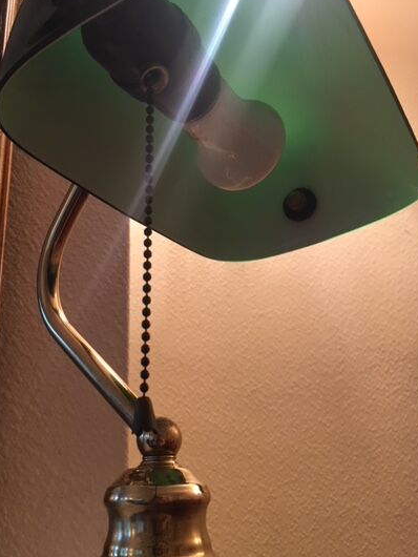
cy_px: 280
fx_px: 563
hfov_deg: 40.7
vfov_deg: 52.6
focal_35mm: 35
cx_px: 197
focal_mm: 4.15
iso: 100
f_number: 2.2
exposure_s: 1/33
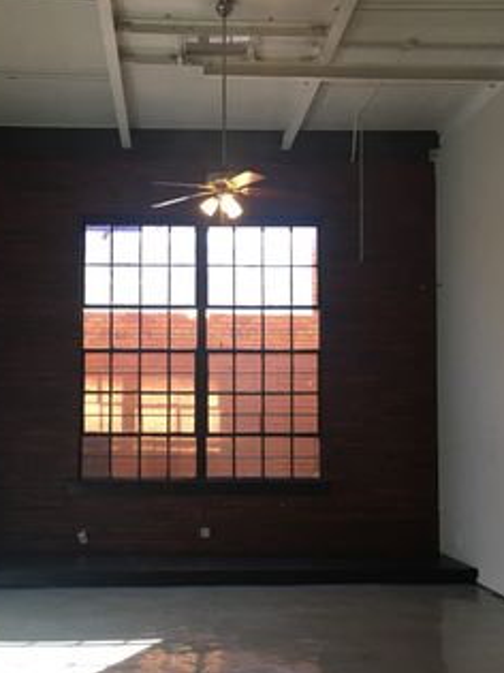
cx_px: 196
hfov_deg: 31.4
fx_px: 894
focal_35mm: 46
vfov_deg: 41.2
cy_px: 377
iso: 25
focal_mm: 4.15
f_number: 2.2
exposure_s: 1/30
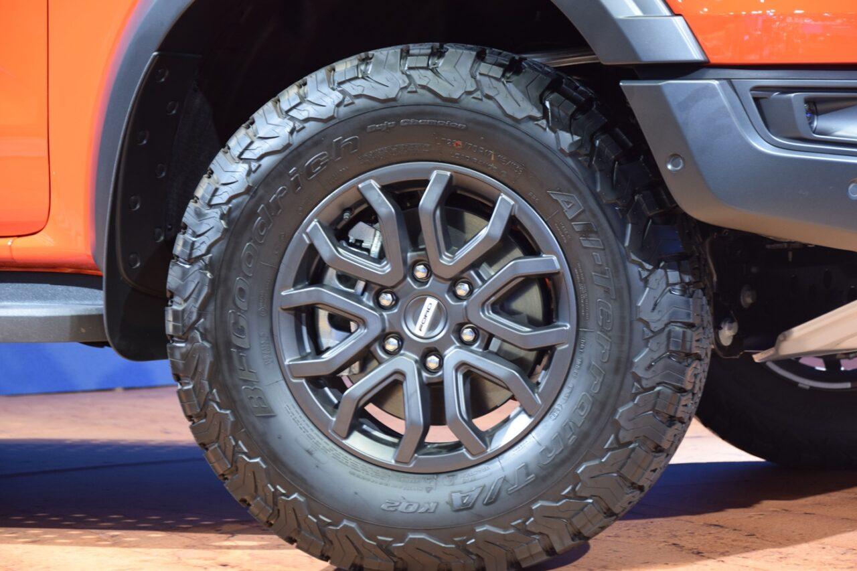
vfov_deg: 13.0
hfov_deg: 19.5
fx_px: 2499
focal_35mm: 105
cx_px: 428
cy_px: 286
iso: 800
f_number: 5.3
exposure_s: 1/30
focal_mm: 70
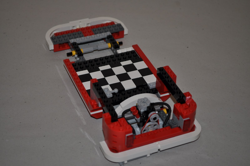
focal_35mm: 72
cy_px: 83
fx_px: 499
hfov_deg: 28.1
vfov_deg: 18.9
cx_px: 125
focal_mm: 48
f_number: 5.6
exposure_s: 1/30
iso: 200
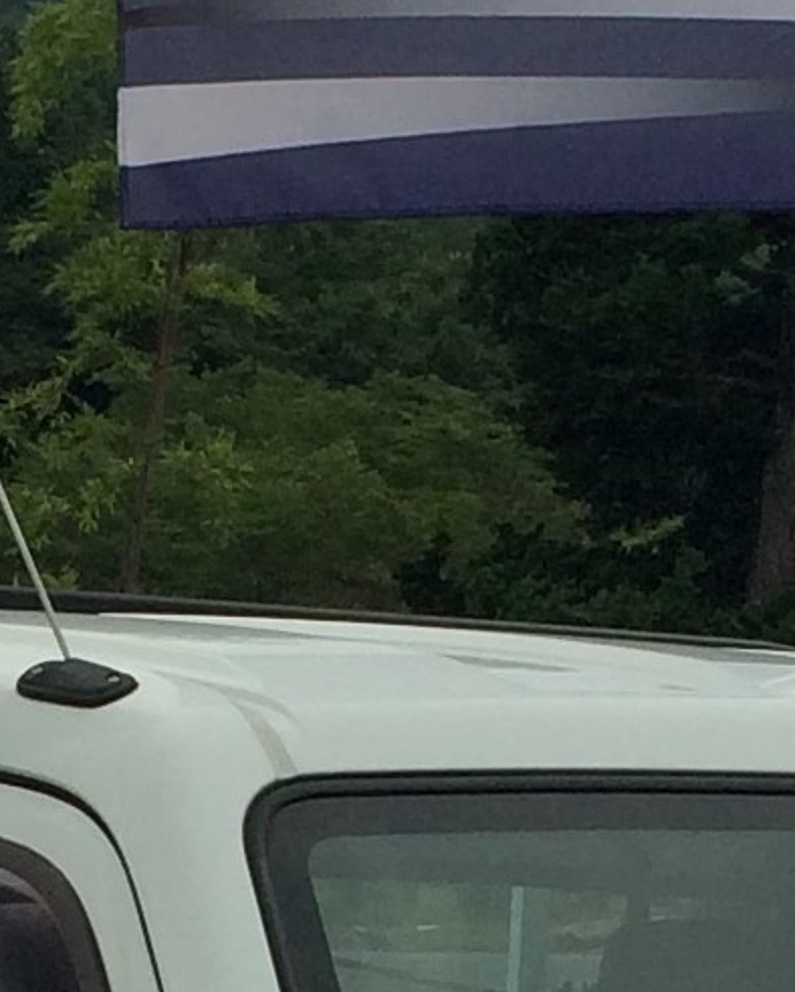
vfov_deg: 11.8
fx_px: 4791
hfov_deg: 9.4
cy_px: 571
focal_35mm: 163
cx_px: -127
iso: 32
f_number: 2.2
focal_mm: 4.15
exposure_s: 1/1580
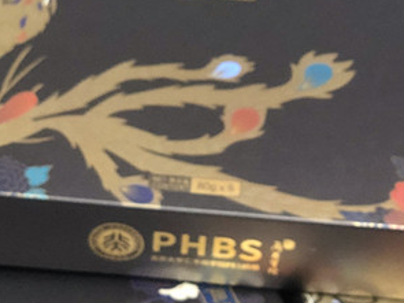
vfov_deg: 10.5
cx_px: 204
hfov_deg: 14.0
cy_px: 143
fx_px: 1645
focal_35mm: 141
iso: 250
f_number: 2.4
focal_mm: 6
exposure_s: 1/8
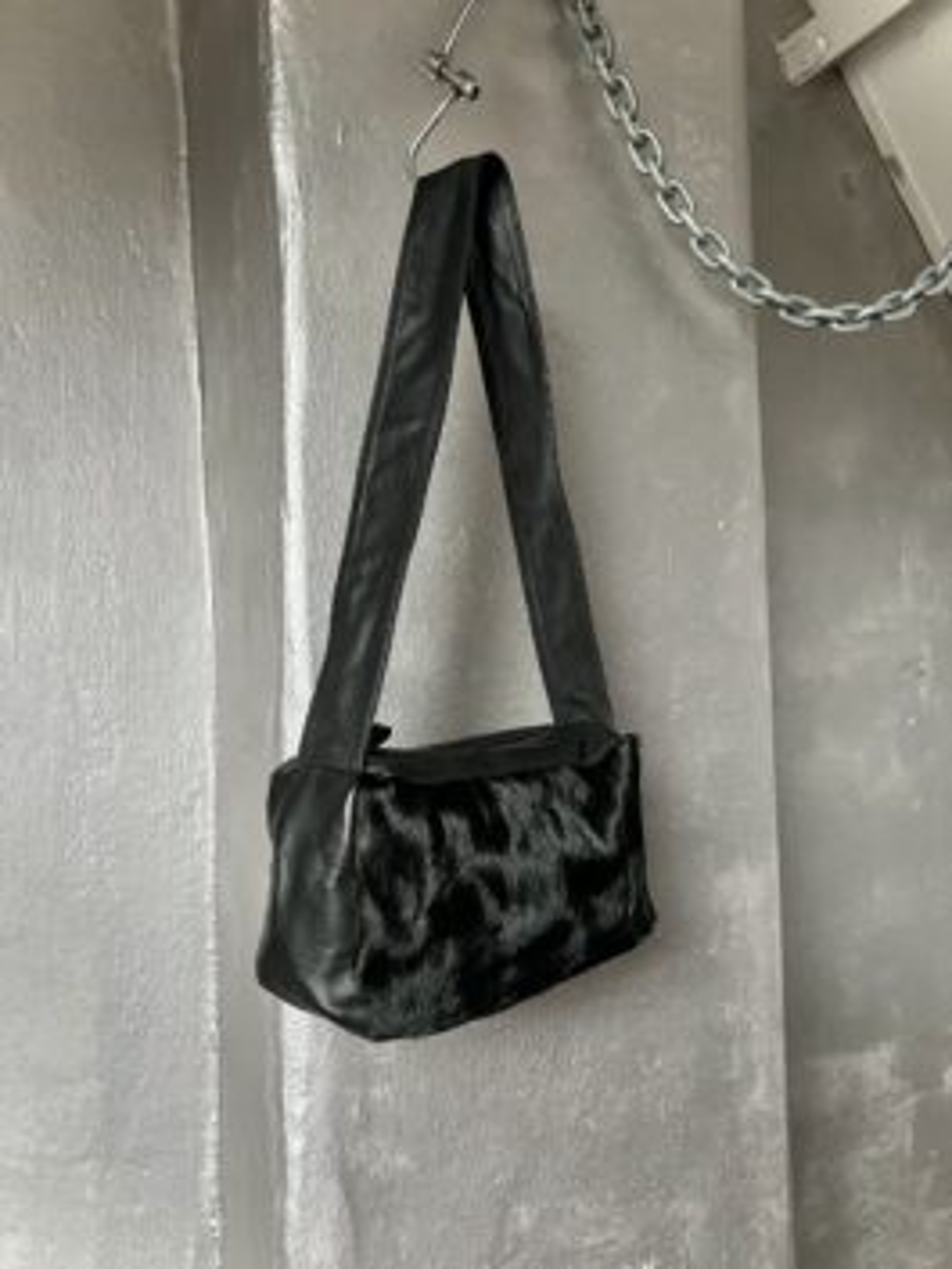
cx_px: 476
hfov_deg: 53.1
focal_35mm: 26
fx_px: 953
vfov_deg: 67.3
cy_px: 634
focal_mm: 5.7
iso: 500
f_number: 1.5
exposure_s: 1/41
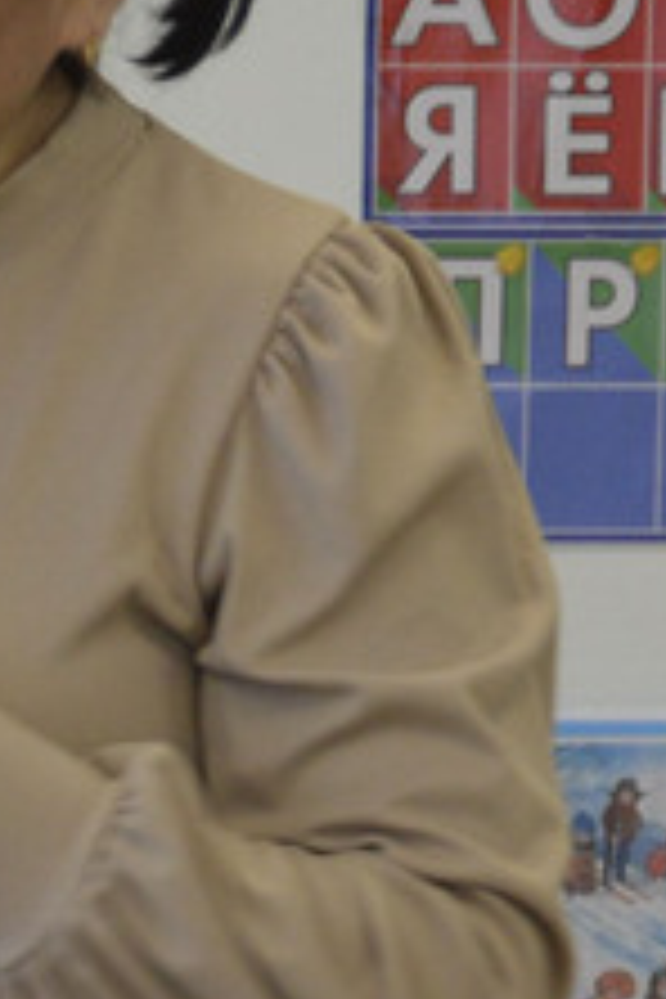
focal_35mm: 411
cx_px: -387
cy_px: 1602
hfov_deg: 3.3
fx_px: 11404
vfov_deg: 5.0
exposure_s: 1/80
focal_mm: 38
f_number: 4.5
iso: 400
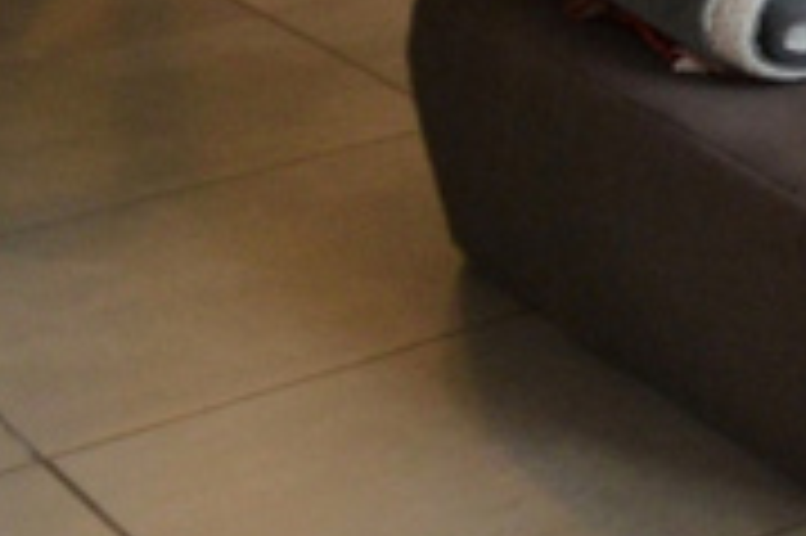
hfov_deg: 12.7
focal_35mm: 125
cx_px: 1945
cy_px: -653
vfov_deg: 9.9
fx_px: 2791
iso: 400
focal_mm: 11
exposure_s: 1/60
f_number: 4
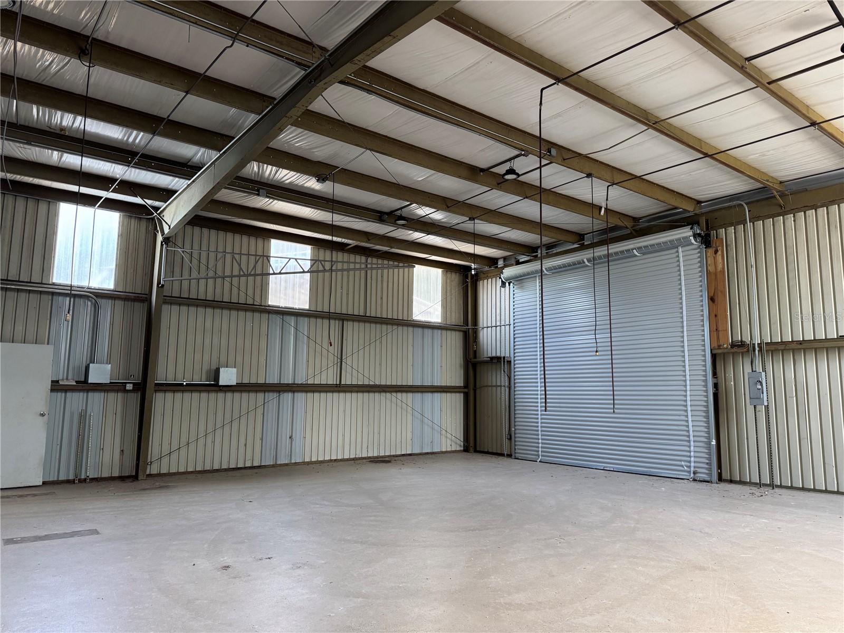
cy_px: 316
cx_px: 422
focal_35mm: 24
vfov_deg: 56.8
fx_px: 585
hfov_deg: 71.6
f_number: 1.78
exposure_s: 1/103
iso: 200
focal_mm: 6.76
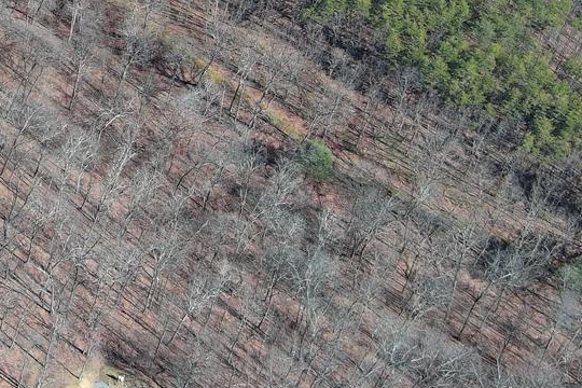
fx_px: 1778
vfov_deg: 11.8
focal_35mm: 110
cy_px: -234
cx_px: -124
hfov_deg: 17.7
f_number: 2.8
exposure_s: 1/490
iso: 100
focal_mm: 10.57
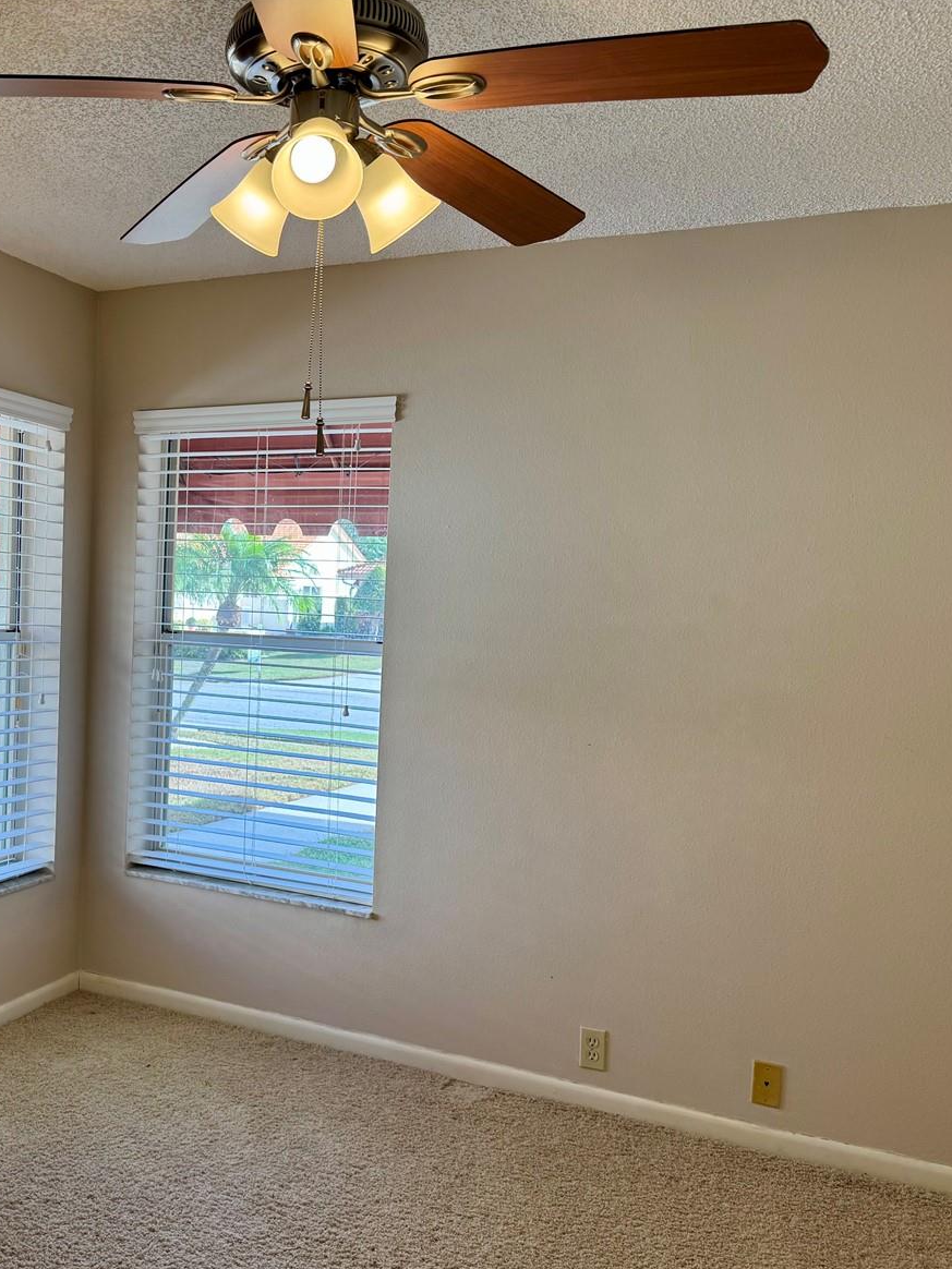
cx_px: 213
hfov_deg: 41.4
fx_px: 1210
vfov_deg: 55.3
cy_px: 650
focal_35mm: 33
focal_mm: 6.76
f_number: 1.78
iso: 80
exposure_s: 1/283
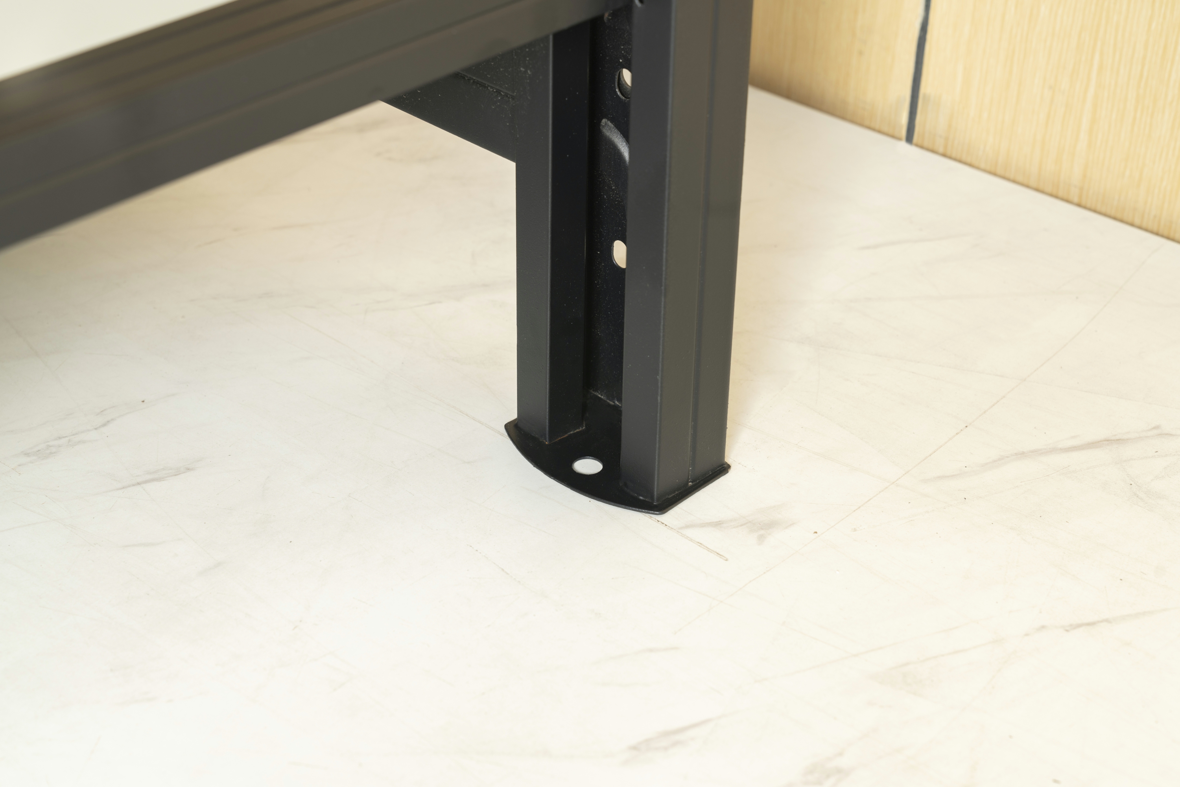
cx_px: 590
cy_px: 394
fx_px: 1868
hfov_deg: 35.0
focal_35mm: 57
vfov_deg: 23.8
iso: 125
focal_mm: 57
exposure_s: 1/125
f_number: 7.1
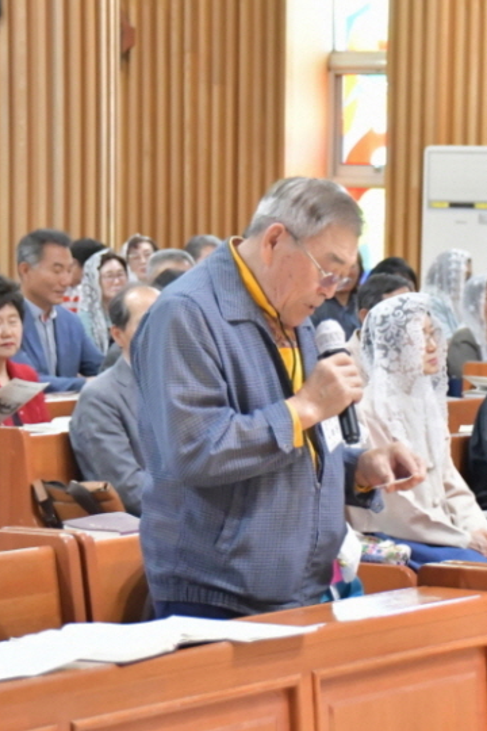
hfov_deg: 8.1
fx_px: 3429
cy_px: 365
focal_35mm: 169
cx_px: 388
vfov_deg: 12.2
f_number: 5.3
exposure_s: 1/125
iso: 5600
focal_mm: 75
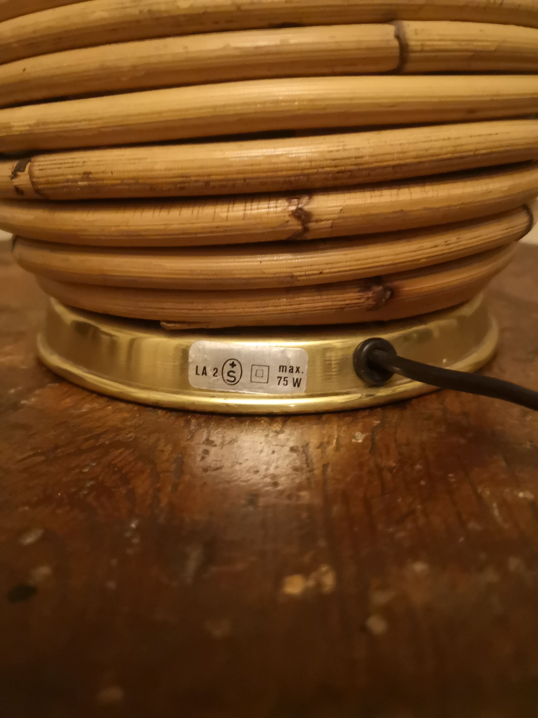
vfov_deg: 65.3
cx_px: 269
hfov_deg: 51.4
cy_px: 359
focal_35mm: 27
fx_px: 560
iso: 800
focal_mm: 3.95
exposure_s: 1/16.7
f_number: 1.8
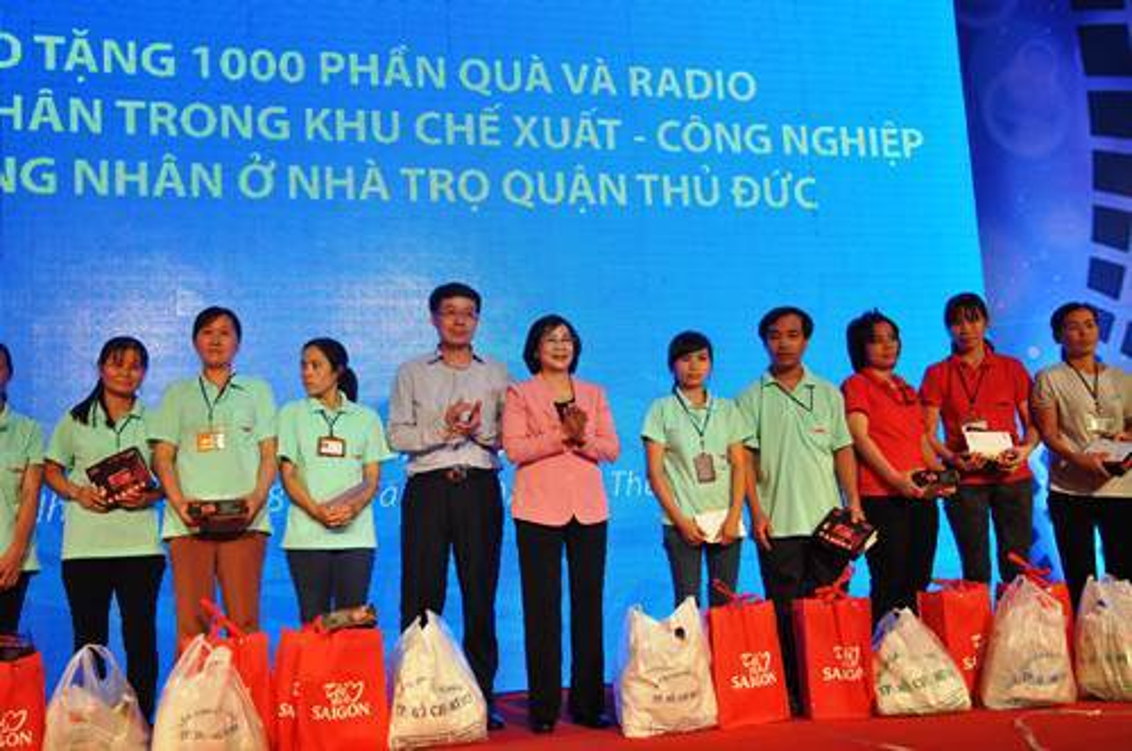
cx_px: 566
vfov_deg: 35.4
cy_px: 376
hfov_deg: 51.3
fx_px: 1178
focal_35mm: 38
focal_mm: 25
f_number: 4.5
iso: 400
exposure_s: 1/80
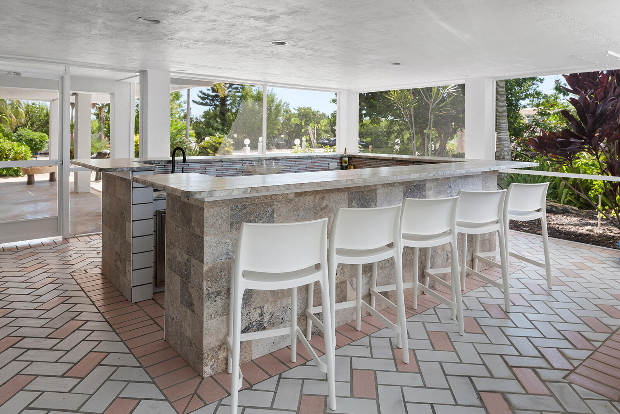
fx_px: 396
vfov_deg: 55.1
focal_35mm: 23
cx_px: 310
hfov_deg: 76.1
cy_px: 207
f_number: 8
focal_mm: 23
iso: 100
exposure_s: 1/13
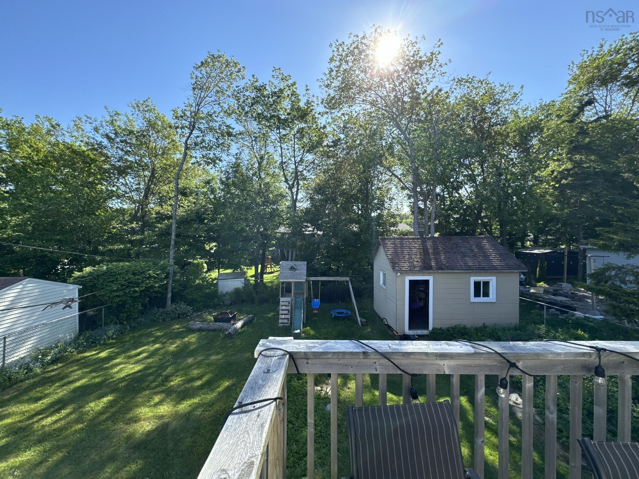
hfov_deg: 102.1
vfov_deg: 85.7
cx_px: 320
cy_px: 240
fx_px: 258
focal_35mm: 14
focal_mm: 2.22
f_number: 2.2
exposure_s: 1/605
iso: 50
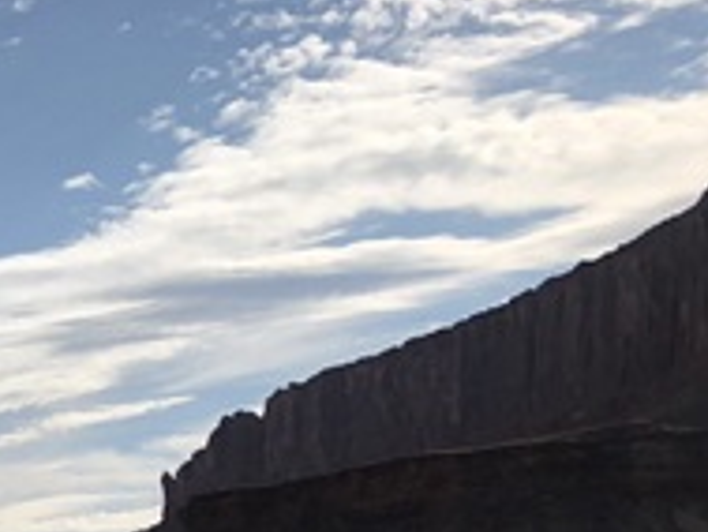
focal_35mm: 98
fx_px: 2006
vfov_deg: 13.9
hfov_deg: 17.1
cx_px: -487
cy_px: 877
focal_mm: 3.99
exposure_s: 1/3436
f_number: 1.8
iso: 20
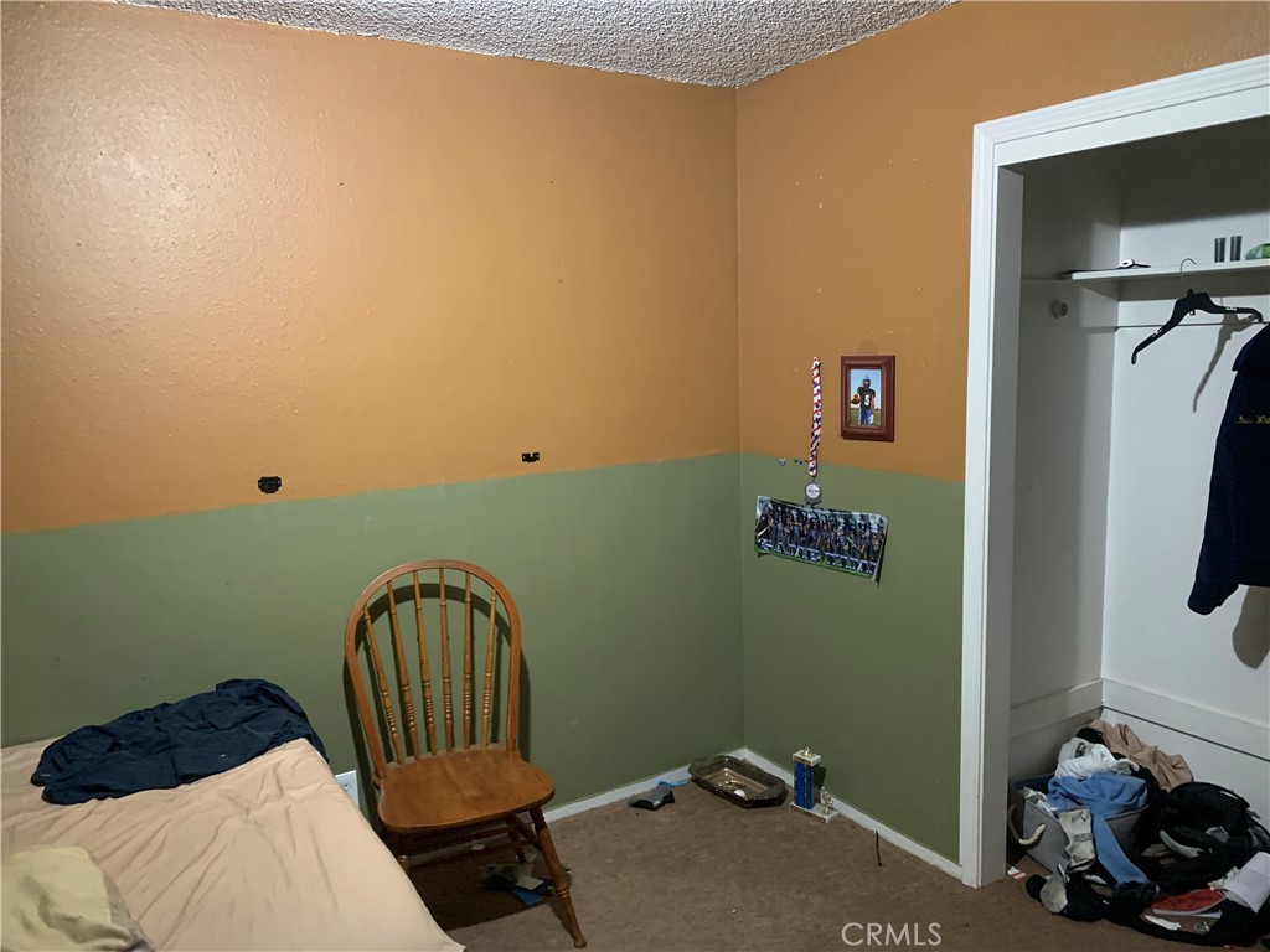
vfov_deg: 53.1
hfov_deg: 67.3
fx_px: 954
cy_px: 476
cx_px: 635
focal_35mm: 26
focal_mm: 4.25
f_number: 1.8
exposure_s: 1/30
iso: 400
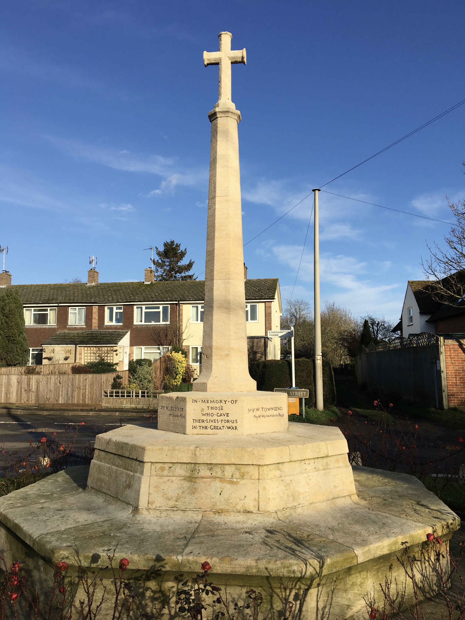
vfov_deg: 61.7
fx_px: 519
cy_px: 310
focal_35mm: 29
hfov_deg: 48.2
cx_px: 232
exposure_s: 1/1637
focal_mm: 4.15
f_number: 2.2
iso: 25
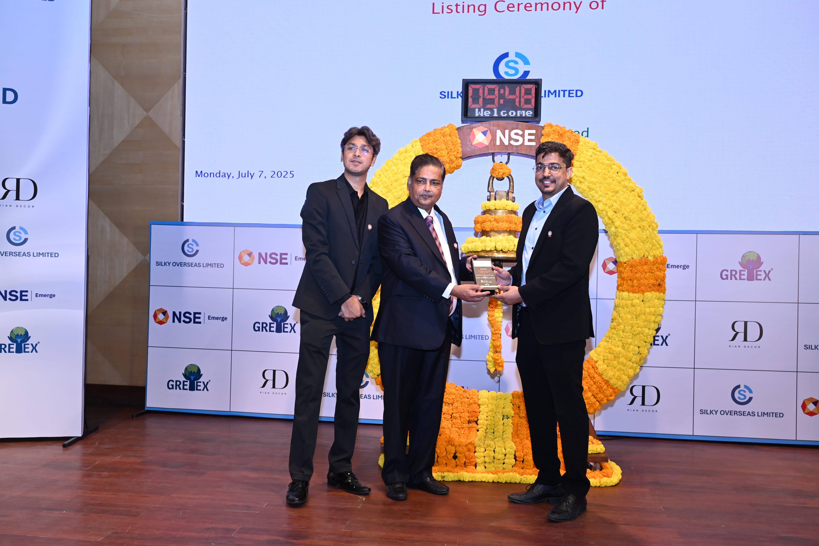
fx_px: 751
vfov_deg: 40.0
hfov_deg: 57.2
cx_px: 410
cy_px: 273
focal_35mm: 33
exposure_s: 1/125
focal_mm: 33
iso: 1600
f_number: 5.6
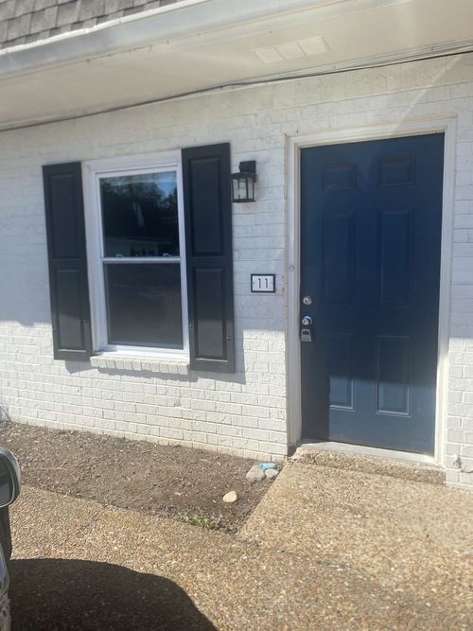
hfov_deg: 53.0
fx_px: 474
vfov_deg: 67.3
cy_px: 316
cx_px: 236
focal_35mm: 26
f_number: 1.8
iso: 32
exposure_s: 1/2410
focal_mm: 4.25
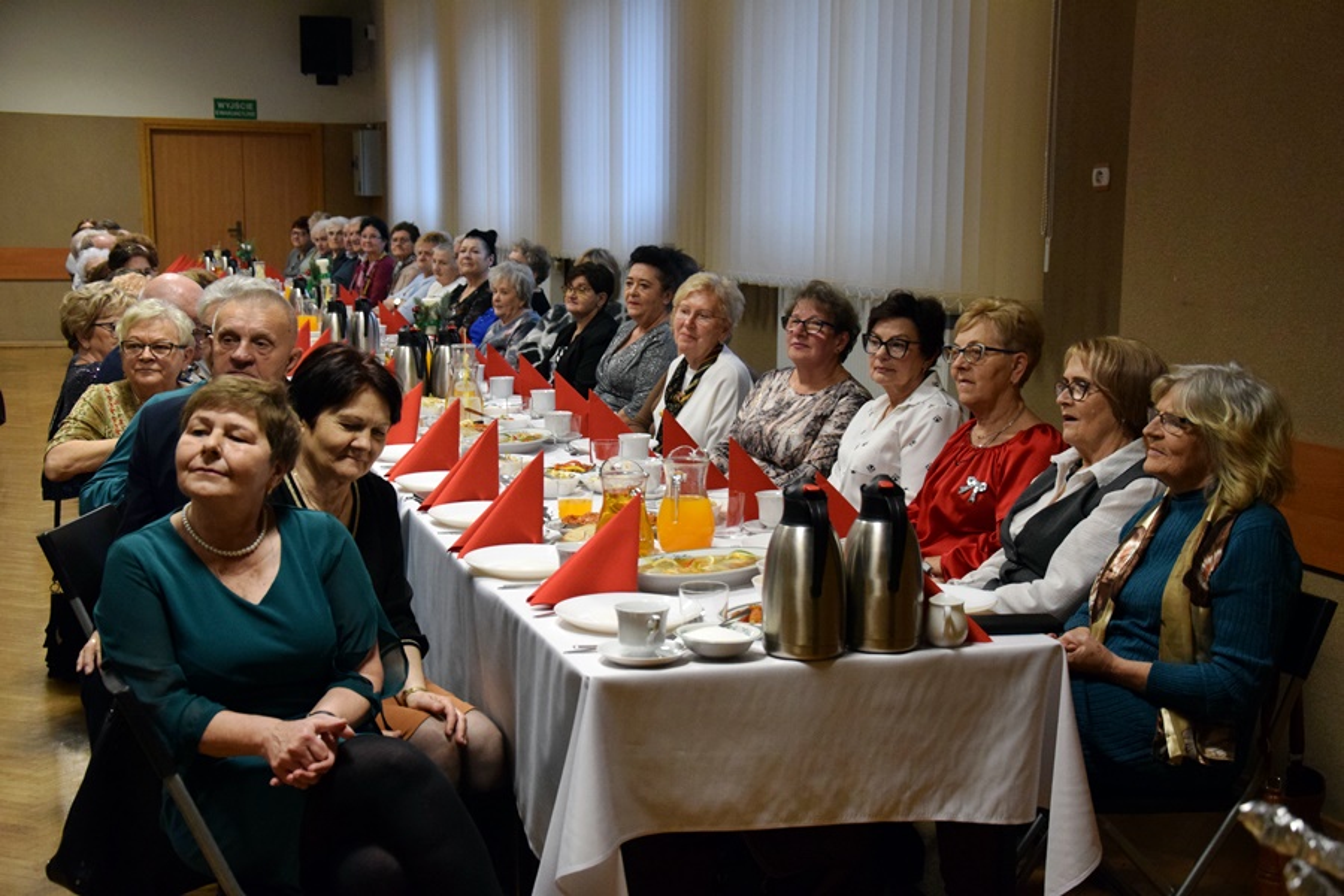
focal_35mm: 51
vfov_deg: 26.5
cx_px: 672
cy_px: 448
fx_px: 1904
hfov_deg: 38.9
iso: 2500
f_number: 4.2
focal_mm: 34
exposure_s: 1/100
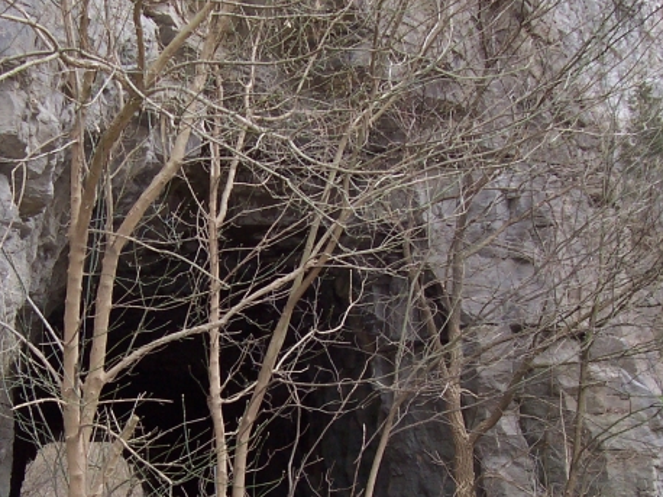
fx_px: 1225
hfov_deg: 30.1
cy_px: 377
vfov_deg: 22.7
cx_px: 229
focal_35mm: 64
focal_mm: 5.6
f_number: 2.8
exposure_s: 1/350
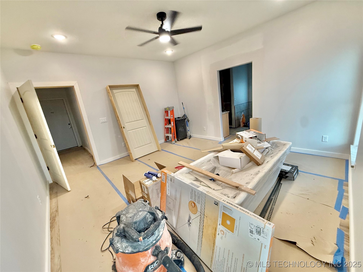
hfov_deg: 102.1
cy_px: 136
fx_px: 147
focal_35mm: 14
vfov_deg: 85.7
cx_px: 182
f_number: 2.2
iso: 250
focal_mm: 2.22
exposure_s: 1/120
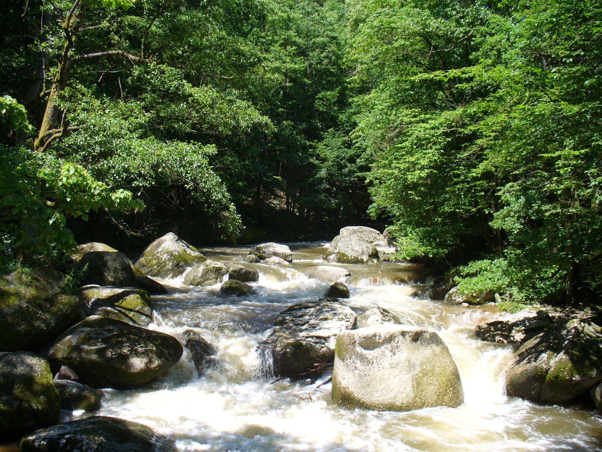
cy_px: 226
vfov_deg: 38.7
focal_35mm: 37
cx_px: 301
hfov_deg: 50.1
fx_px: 643
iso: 80
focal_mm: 6.1
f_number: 2.8
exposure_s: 1/400
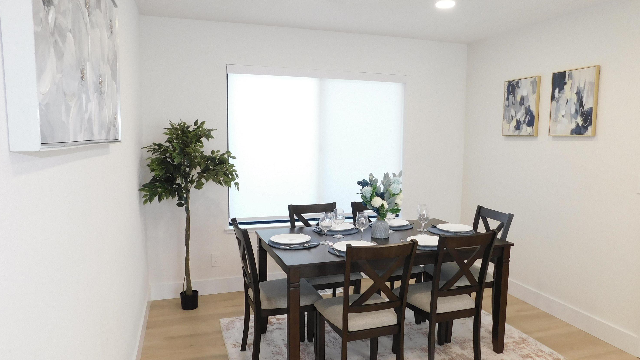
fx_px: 441
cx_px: 329
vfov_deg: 44.4
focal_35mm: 26
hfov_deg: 71.9
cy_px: 182
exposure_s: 1/40
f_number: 3
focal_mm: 4
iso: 125
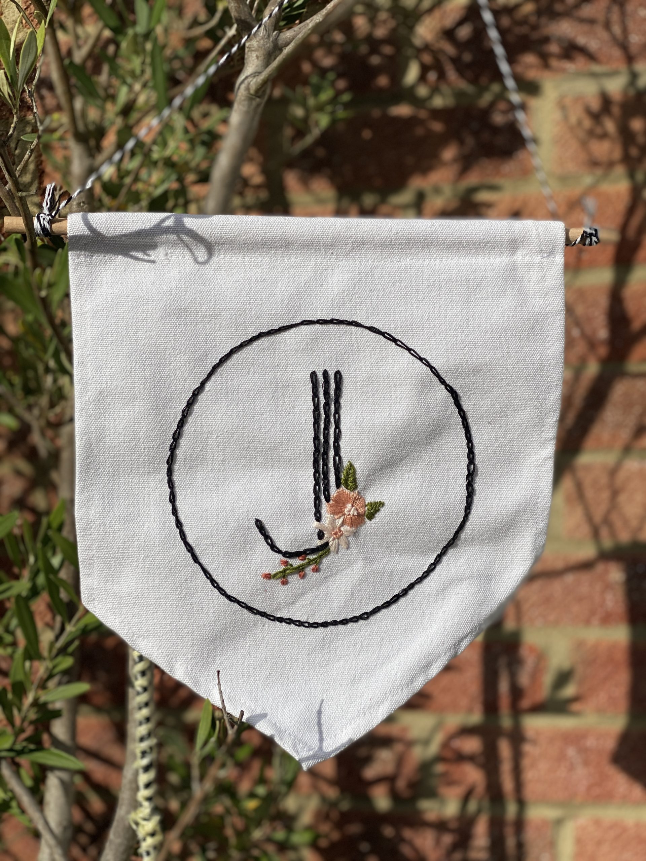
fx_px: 1294
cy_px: 430
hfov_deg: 28.0
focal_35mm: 52
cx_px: 323
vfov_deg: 36.8
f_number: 2
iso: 25
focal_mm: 6
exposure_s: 1/5319
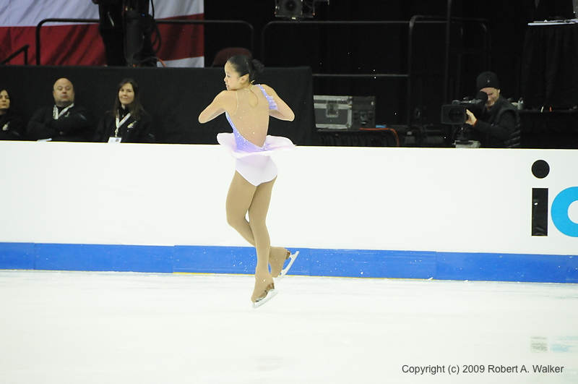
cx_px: 289
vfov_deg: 4.6
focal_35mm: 300
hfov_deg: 6.9
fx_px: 4810
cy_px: 192
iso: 3200
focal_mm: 200
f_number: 5.6
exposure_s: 1/400
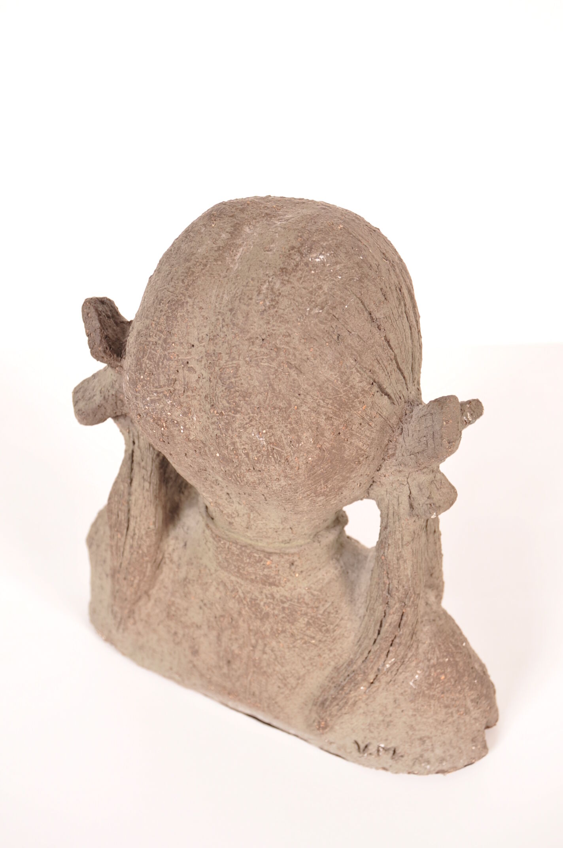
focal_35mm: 39
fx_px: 917
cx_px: 282
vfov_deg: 49.6
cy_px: 424
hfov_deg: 34.1
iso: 200
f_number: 5.6
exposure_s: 1/15
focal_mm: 26
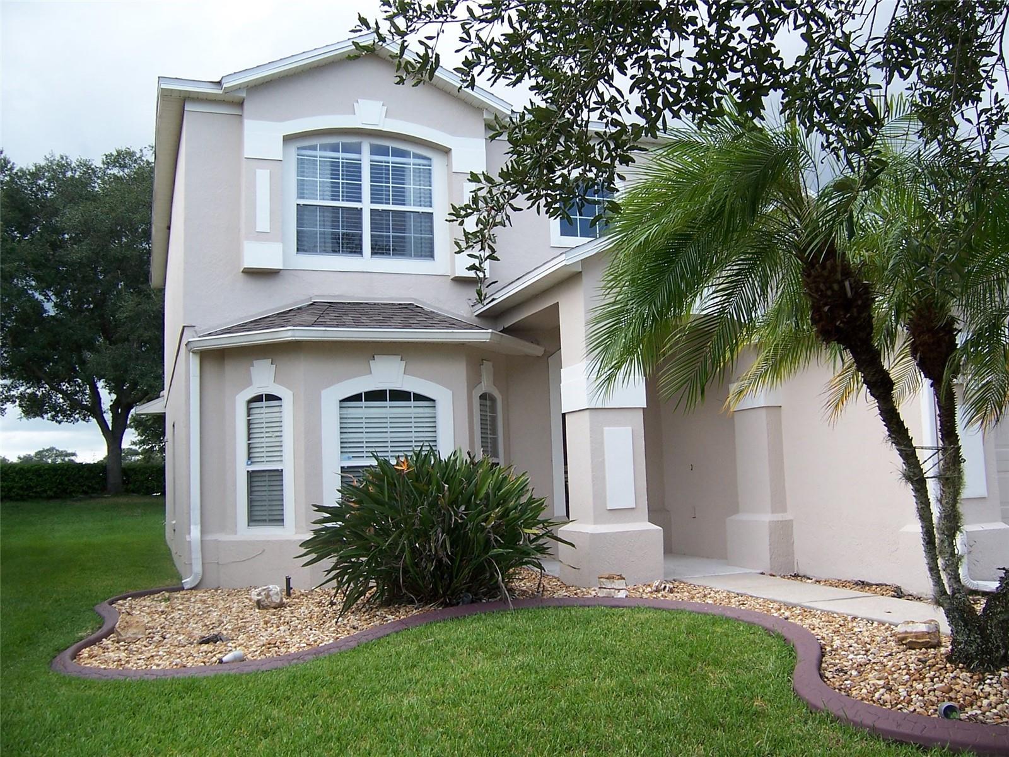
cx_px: 504
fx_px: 962
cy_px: 378
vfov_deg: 42.9
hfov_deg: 55.4
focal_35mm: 33
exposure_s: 1/180
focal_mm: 5.5
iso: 80
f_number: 3.4
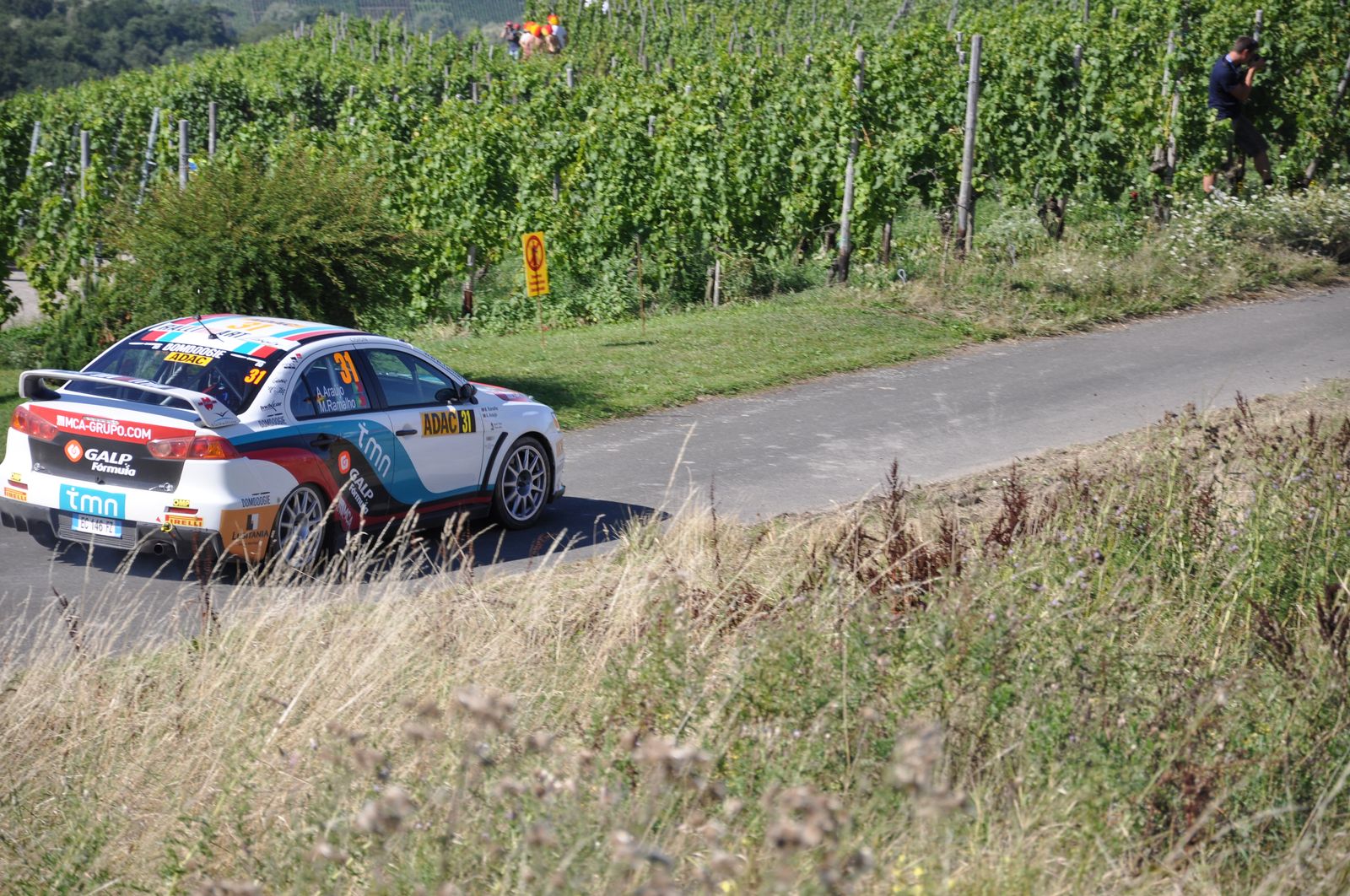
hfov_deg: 13.1
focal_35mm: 158
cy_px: 448
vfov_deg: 8.7
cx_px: 675
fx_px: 5898
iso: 200
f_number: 6.3
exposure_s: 1/640
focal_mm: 105
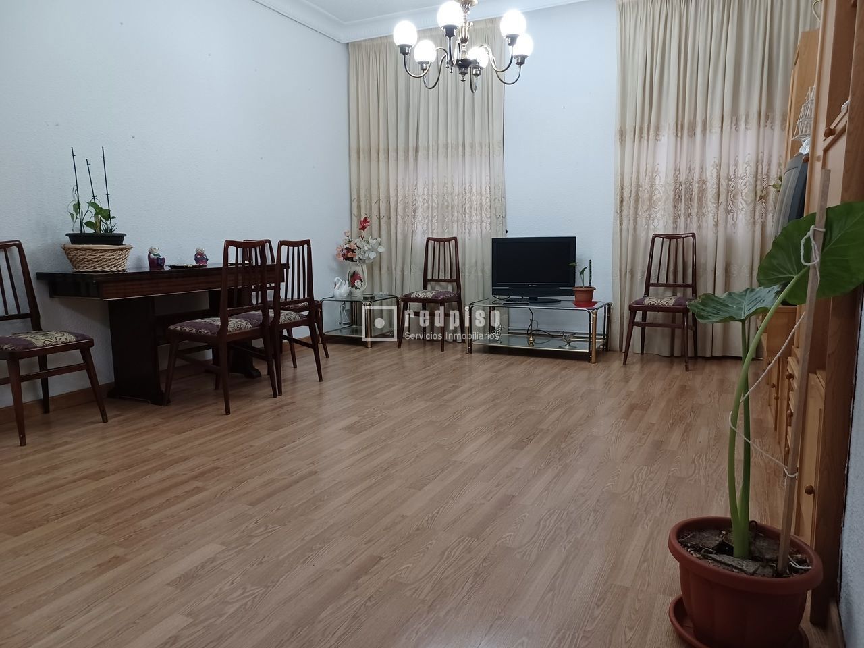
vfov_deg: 54.9
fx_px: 624
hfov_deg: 69.4
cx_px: 432
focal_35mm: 25
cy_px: 324
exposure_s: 1/25
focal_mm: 4.6
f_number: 1.8
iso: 400
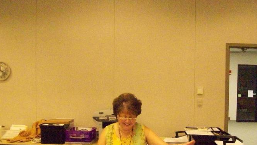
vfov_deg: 24.8
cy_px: 99
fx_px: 327
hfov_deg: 42.9
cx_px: 138
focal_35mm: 48
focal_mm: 6
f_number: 2.7
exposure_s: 1/128
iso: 800
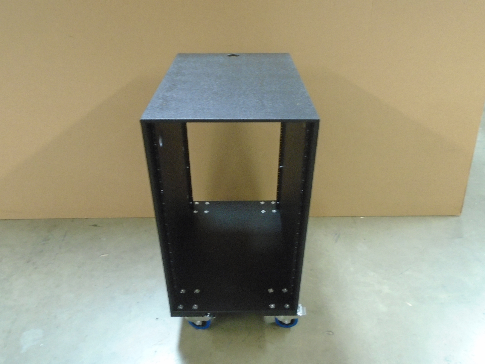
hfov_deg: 67.3
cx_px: 242
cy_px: 182
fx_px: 364
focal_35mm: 26
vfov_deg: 53.1
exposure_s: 1/8
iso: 400
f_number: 3.2
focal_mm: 4.6
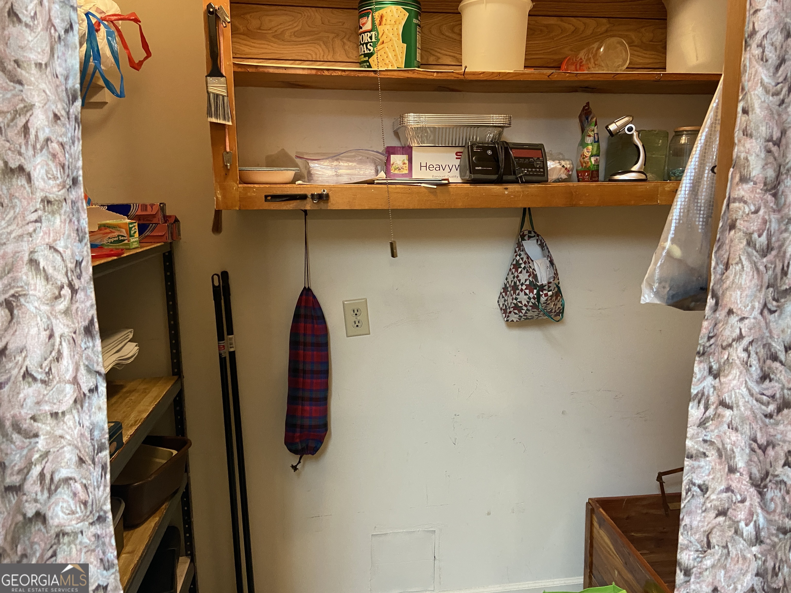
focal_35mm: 26
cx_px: 396
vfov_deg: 53.1
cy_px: 296
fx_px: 594
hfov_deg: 67.3
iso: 320
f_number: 1.8
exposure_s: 1/60
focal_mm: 4.25
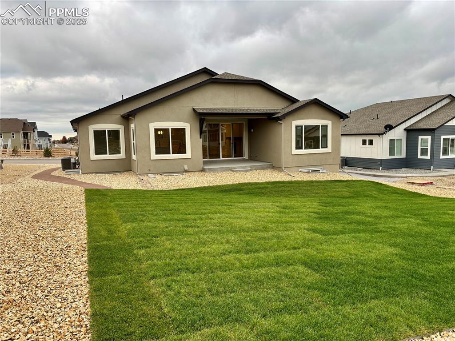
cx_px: 228
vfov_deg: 53.0
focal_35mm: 26
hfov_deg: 67.3
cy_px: 170
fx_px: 342
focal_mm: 5.96
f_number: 1.6
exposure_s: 1/158
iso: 40
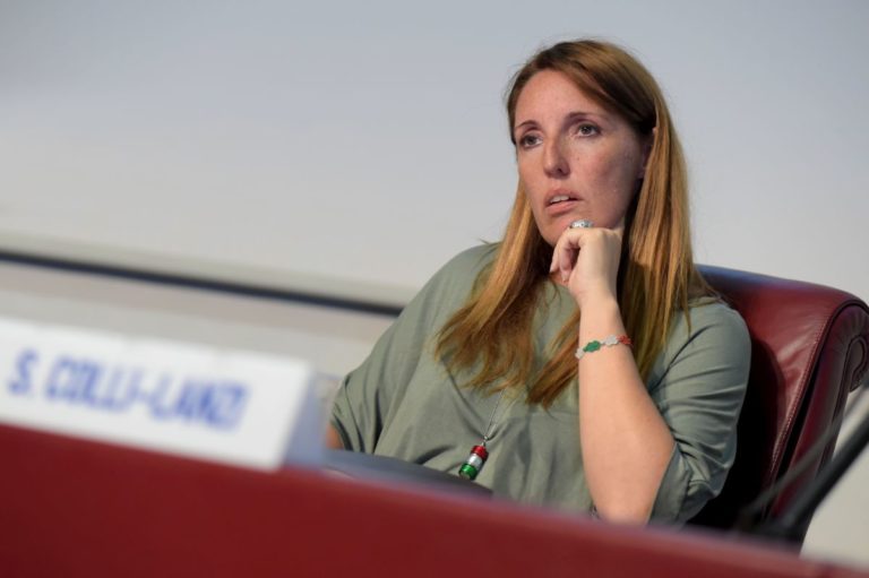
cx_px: 434
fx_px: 3015
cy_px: 289
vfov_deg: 11.0
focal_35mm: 125
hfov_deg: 16.4
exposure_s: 1/160
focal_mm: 125
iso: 3200
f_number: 4.5
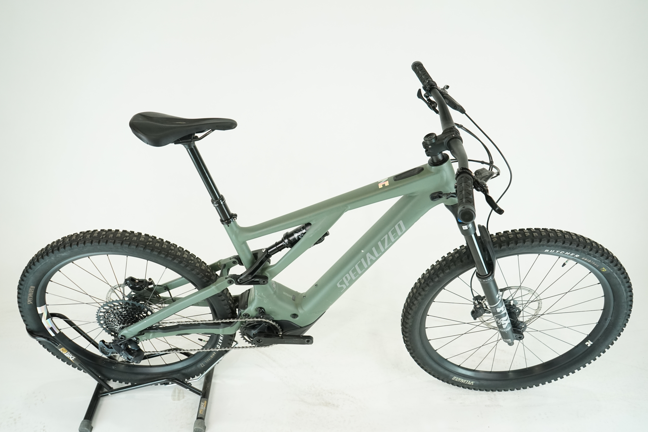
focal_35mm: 28
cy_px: 216
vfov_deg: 46.4
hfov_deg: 65.5
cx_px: 324
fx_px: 504
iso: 1600
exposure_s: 1/200
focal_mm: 28
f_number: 5.6
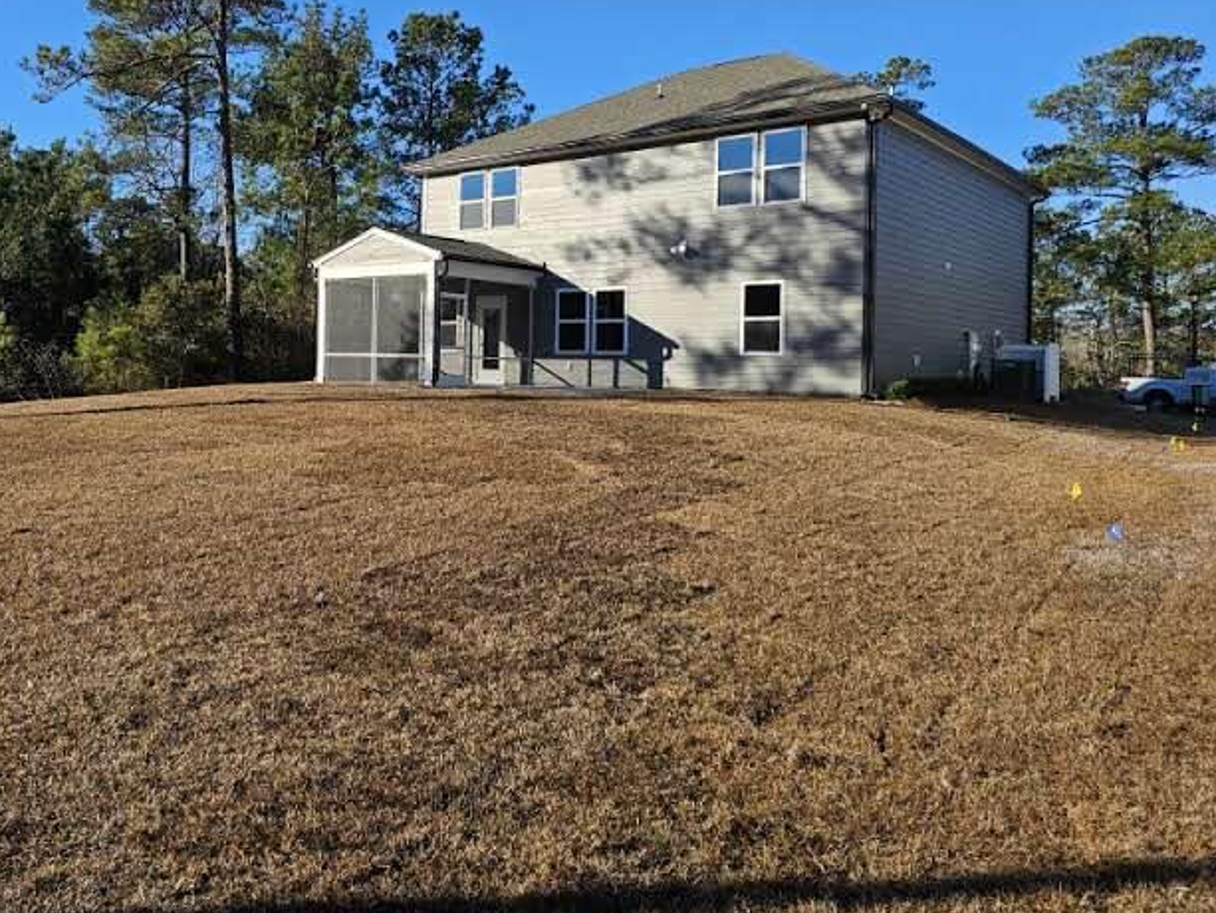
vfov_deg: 46.4
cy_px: 349
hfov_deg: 59.3
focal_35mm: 30
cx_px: 464
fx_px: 1054
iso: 10
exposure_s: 1/574
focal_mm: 6.3
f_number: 1.7
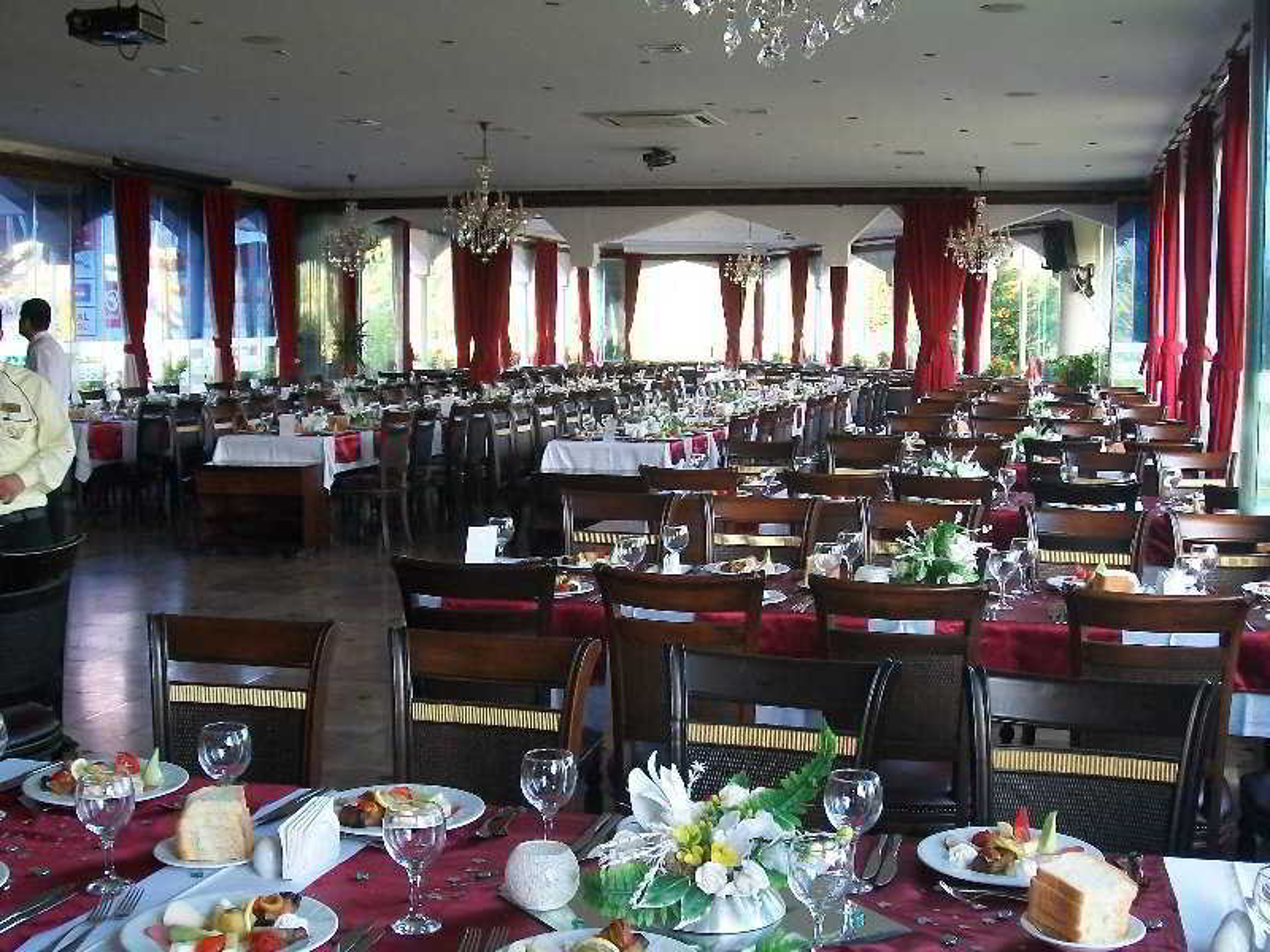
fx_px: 1651
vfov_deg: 32.2
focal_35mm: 45
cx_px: 635
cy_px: 476
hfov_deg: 42.1
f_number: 3
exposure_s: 1/50
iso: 160
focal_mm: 7.6
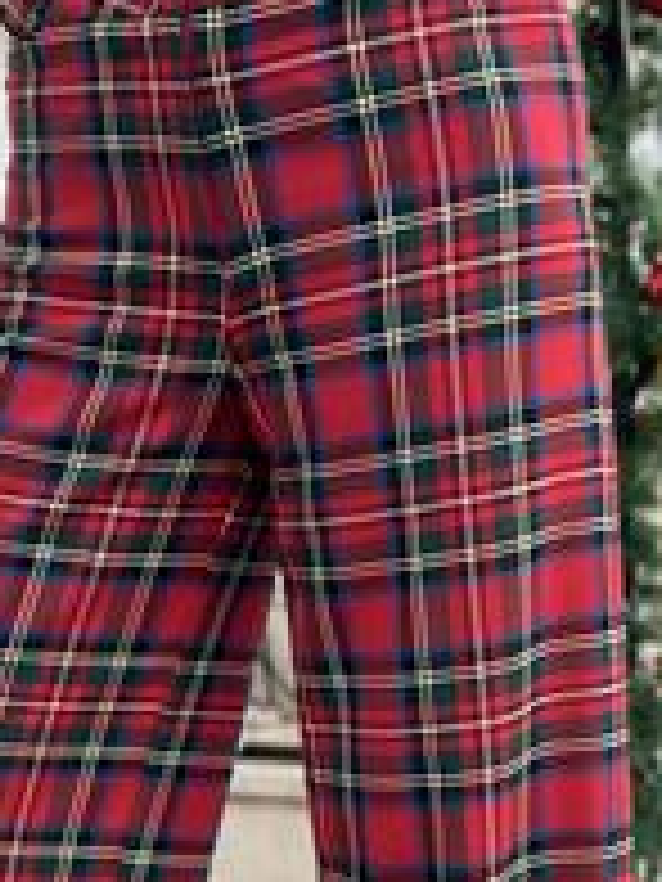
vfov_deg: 18.2
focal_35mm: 105
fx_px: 2677
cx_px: 248
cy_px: 893
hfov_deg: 14.1
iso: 125
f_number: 1.78
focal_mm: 6.86
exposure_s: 1/121
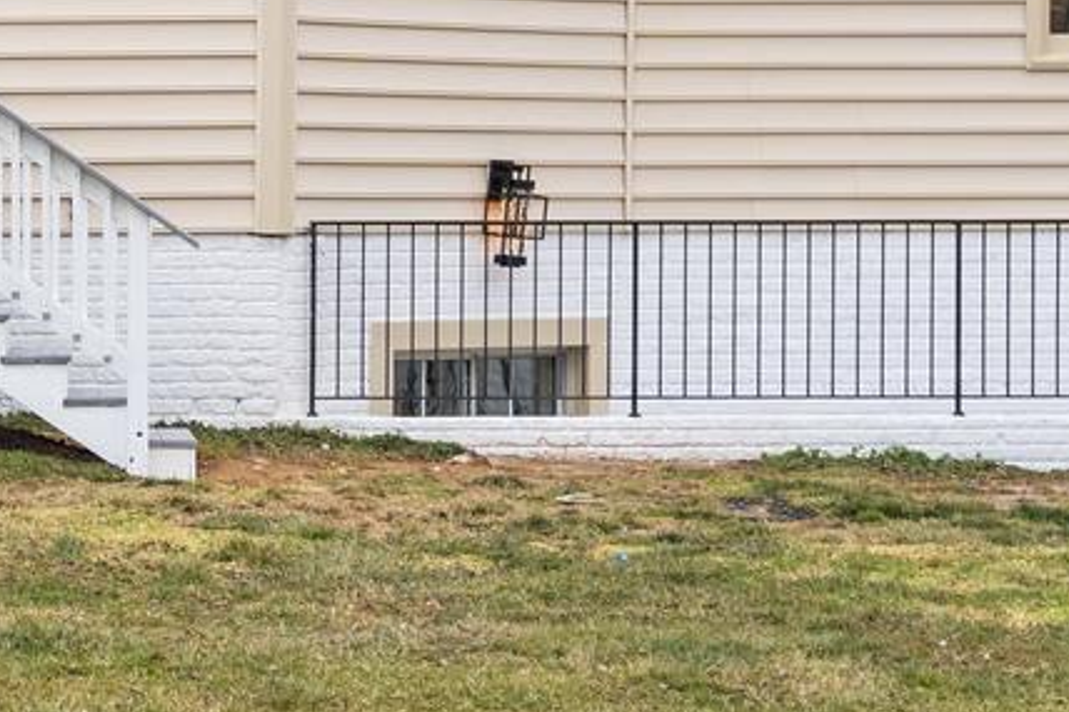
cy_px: -653
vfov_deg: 8.3
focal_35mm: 158
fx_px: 4690
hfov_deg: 12.5
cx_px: -452
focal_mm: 33
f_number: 8
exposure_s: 1/250
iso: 320
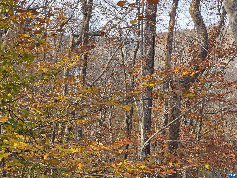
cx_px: 118
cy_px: 89
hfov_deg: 28.2
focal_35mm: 69
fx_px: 472
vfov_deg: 21.3
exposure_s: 1/553
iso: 50
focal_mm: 7.9
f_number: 2.4
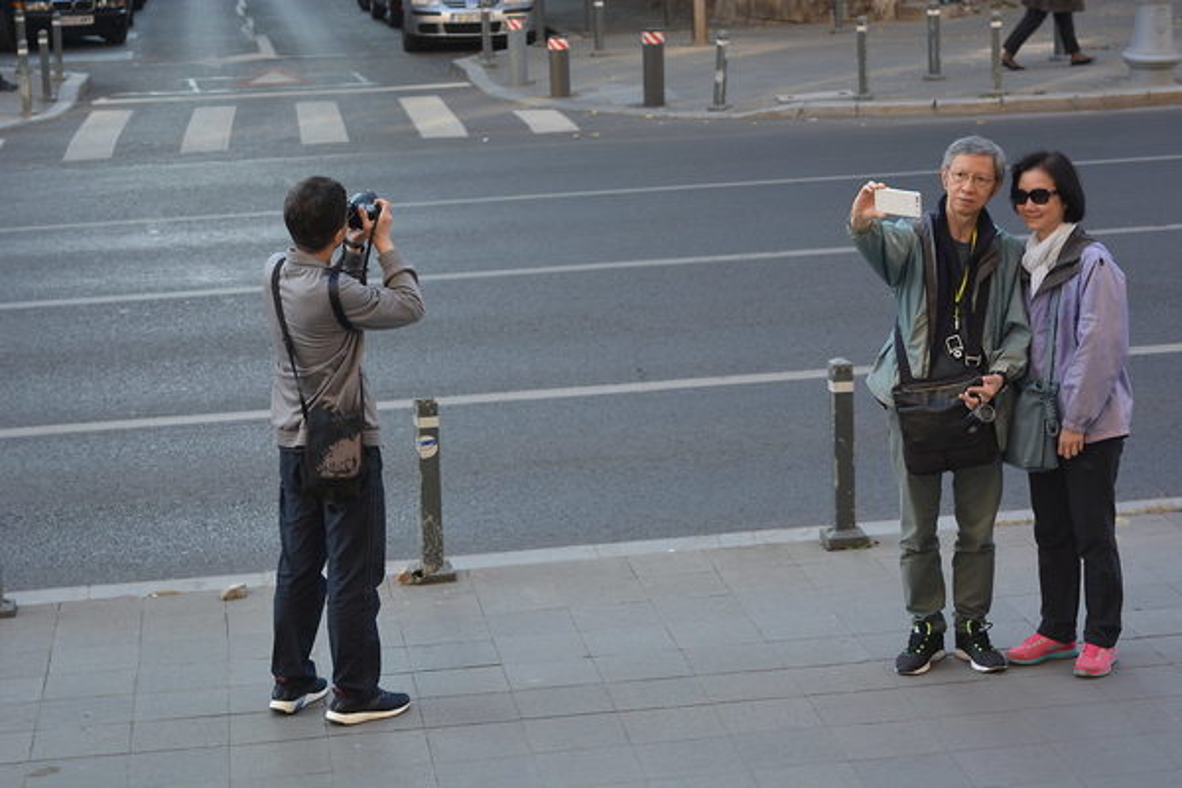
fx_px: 2709
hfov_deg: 24.6
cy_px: 394
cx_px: 591
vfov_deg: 16.6
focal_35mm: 82
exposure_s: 1/50
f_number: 5.6
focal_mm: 55
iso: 100
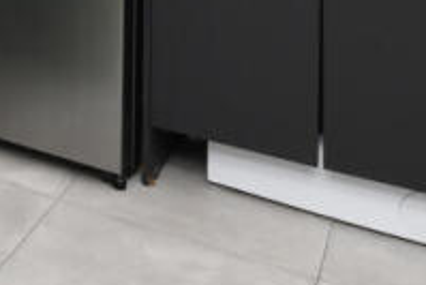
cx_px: -208
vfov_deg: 14.8
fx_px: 912
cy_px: -271
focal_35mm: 77
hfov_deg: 22.0
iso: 640
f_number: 14
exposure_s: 1/60
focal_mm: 15
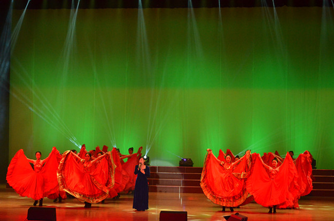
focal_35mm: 78
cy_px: 110
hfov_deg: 26.1
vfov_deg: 17.4
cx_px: 167
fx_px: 722
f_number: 5.6
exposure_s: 1/400
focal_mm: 52
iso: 3600
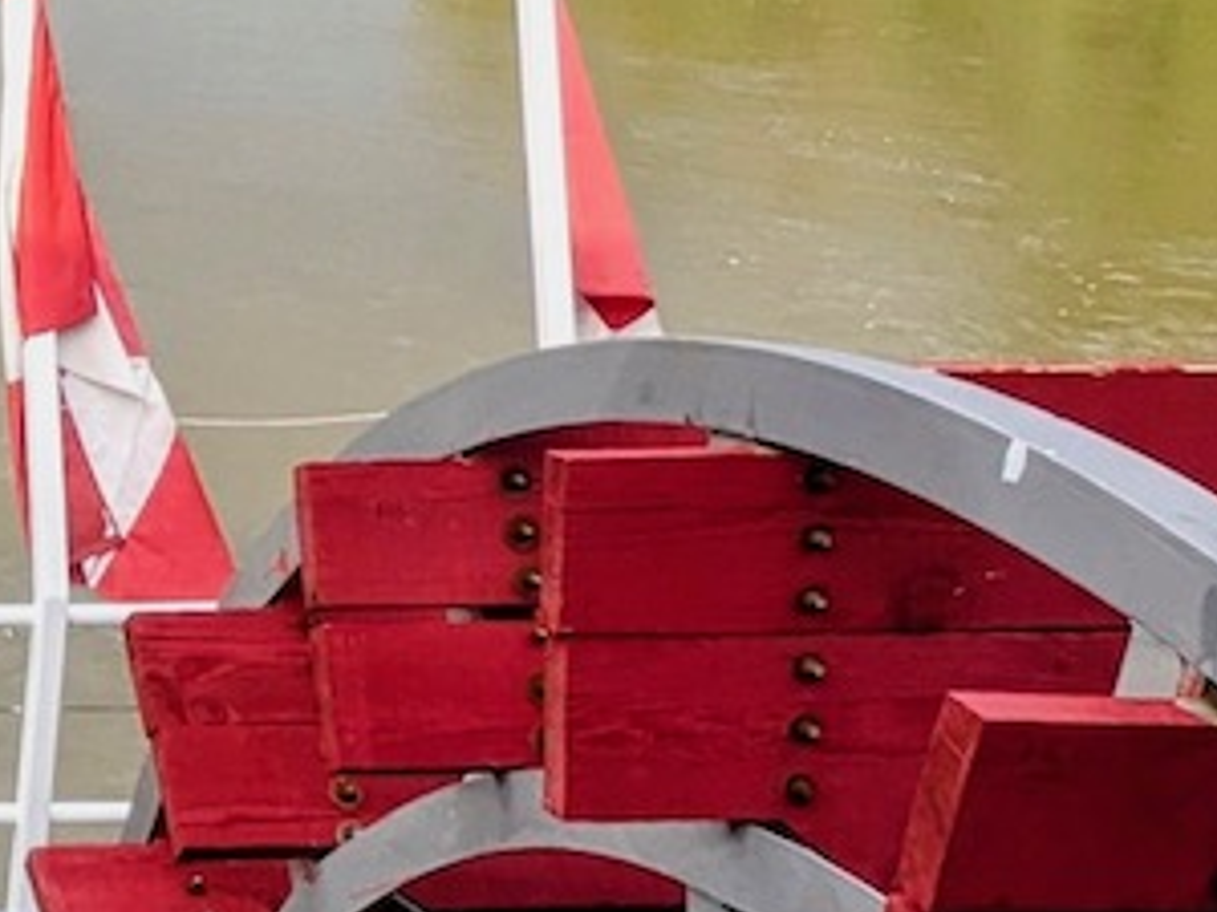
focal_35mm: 64
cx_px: -738
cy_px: 219
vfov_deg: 22.7
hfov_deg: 22.8
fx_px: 2250
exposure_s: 1/531
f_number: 2.2
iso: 34
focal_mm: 2.22
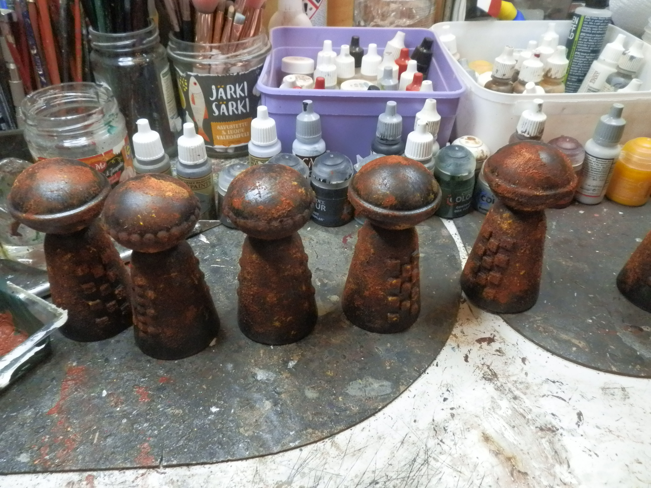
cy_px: 244
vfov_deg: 49.7
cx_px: 326
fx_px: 527
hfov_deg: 63.4
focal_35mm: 28
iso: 400
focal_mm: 5
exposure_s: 1/125
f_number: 3.1
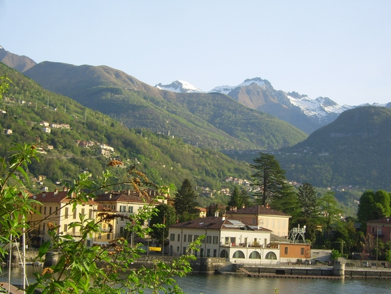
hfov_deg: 24.4
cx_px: 196
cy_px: 147
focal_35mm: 80
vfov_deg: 18.4
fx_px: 904
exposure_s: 1/100
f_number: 7.4
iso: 50
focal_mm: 16.7
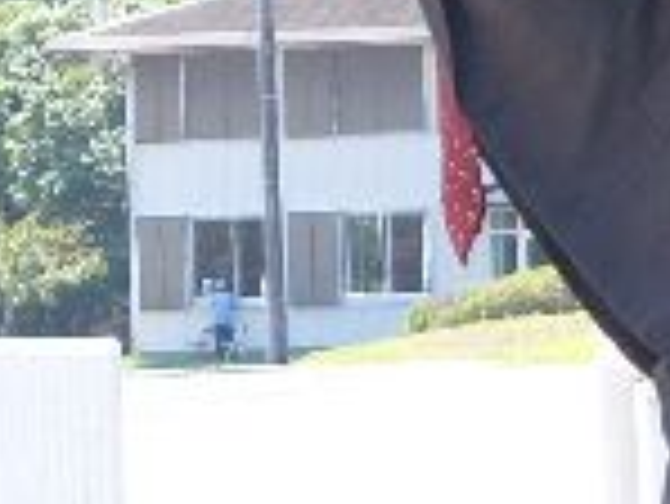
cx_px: -36
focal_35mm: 471
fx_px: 9124
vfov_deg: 3.2
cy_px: -207
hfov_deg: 4.2
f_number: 5.6
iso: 50
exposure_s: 1/200
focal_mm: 18.3
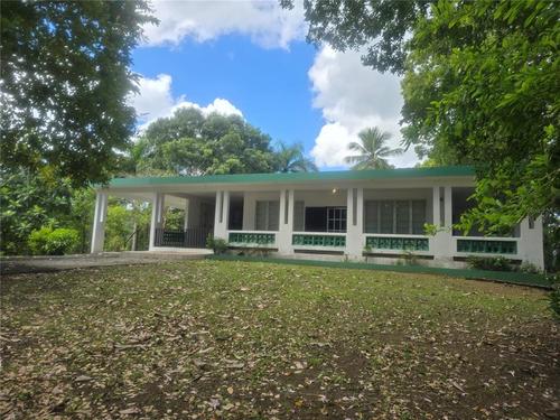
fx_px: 372
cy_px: 210
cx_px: 280
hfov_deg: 73.9
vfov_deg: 58.9
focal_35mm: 23
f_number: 1.7
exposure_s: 1/440
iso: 12
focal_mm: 6.3
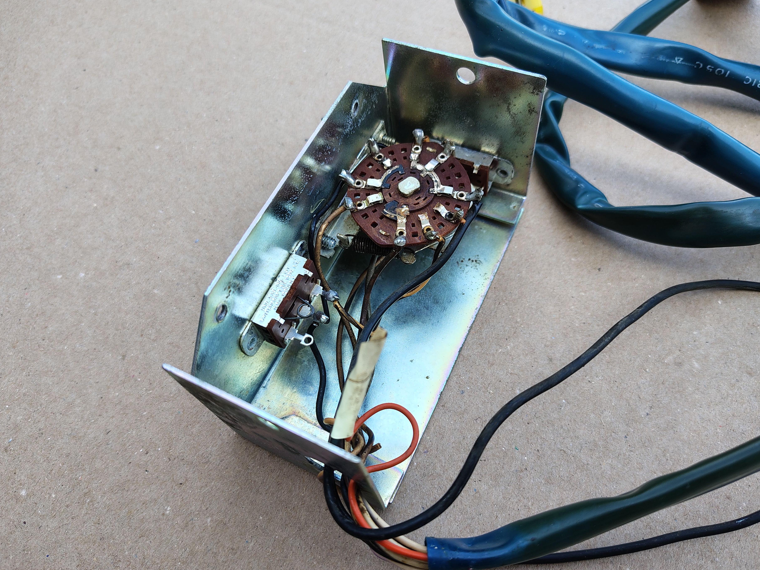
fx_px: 593
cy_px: 289
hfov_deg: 65.3
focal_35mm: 27
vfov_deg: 51.4
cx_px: 392
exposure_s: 1/271
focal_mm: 5.56
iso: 100
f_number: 1.8
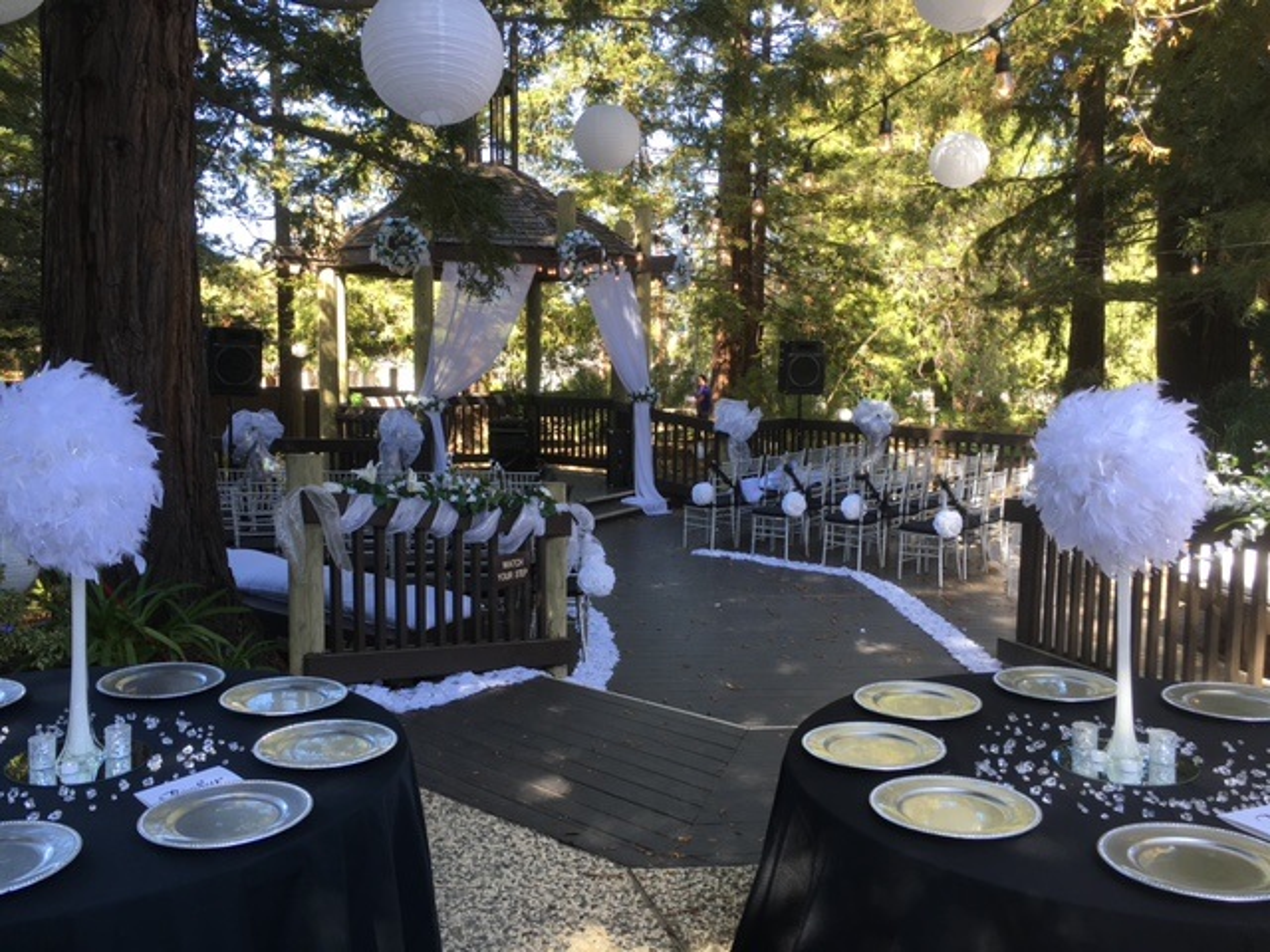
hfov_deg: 61.7
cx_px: 635
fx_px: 1064
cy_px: 476
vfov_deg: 48.2
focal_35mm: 29
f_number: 2.2
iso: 25
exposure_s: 1/120
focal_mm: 4.15
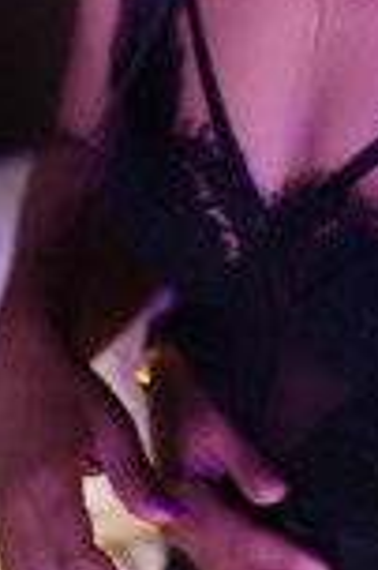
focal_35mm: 158
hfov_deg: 8.5
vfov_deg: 12.4
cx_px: 584
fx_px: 2494
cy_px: -292
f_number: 1.2
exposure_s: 1/500
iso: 6400
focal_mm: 50
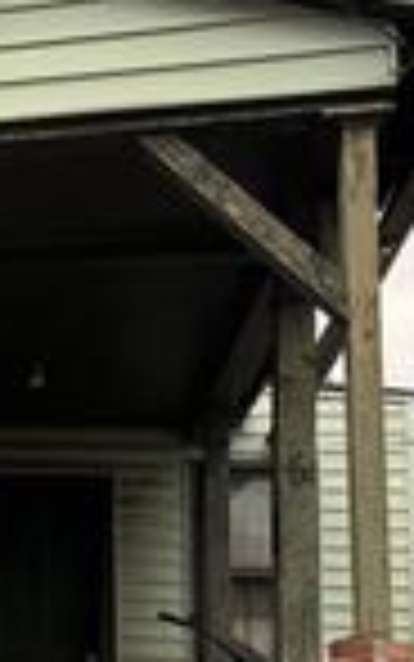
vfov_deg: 28.7
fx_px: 1262
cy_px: 534
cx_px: -230
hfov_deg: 16.7
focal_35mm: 70
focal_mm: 6.76
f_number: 1.78
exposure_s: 1/553
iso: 80
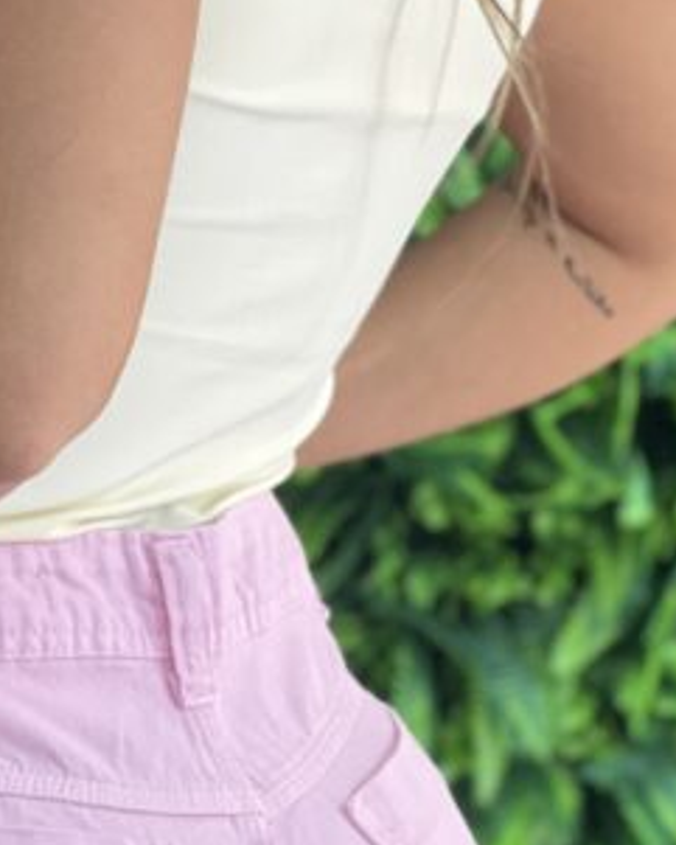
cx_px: 230
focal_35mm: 233
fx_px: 5824
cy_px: -66
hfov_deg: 6.6
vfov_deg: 8.2
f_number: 2.8
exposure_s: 1/120
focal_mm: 9
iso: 160
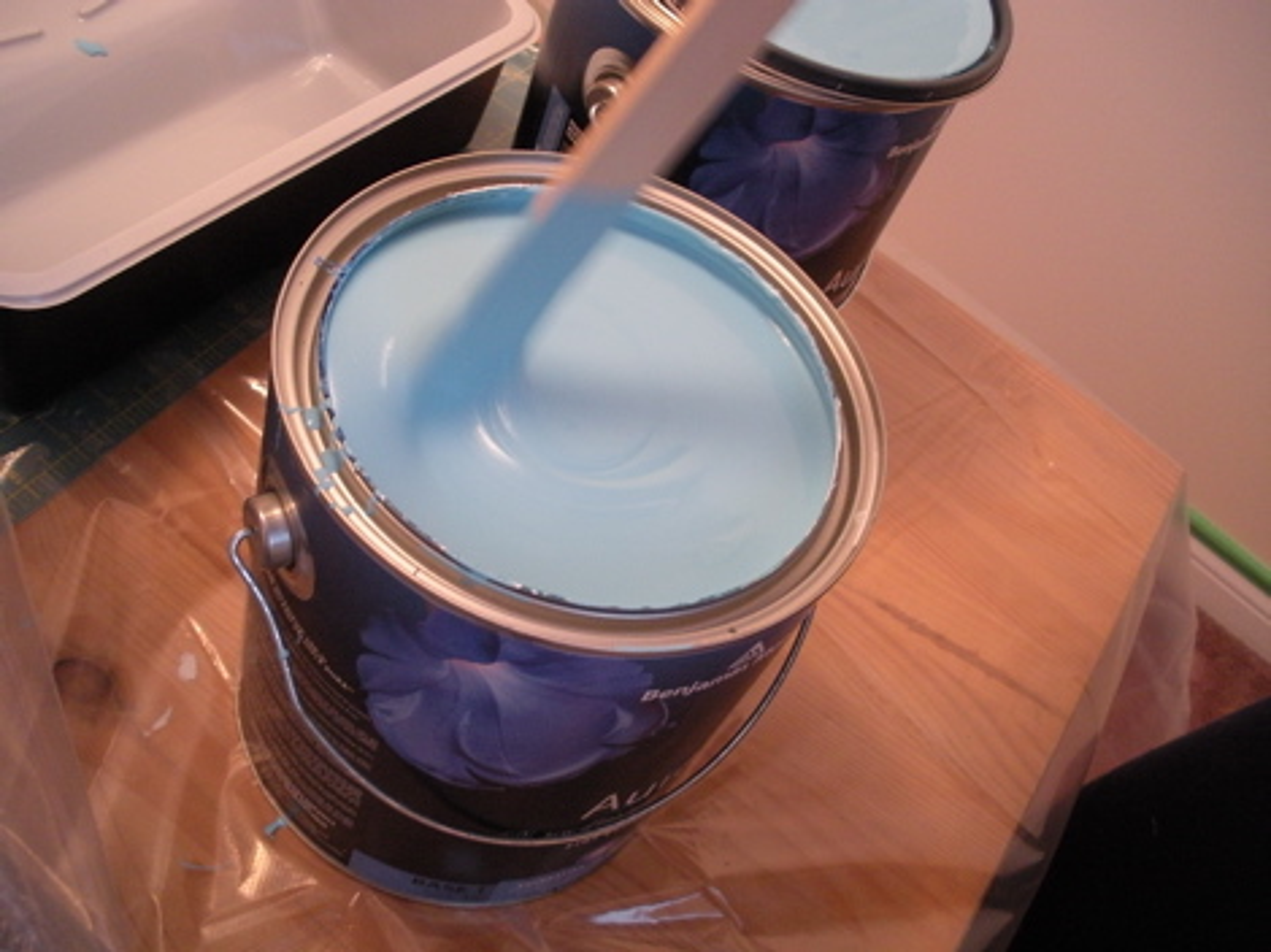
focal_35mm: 36
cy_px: 476
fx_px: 1321
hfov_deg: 51.4
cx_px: 636
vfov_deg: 39.6
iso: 400
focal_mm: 6.3
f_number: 3.5
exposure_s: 1/21.4
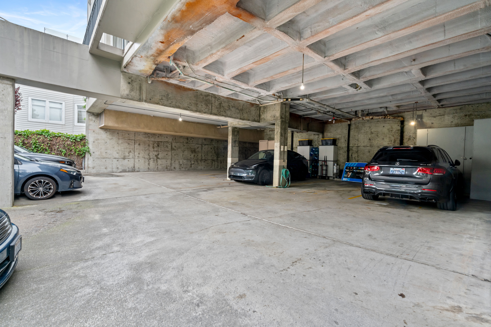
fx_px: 218
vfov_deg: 73.8
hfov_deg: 96.7
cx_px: 246
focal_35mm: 16
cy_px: 164
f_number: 11
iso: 640
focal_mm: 16
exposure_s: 1/30
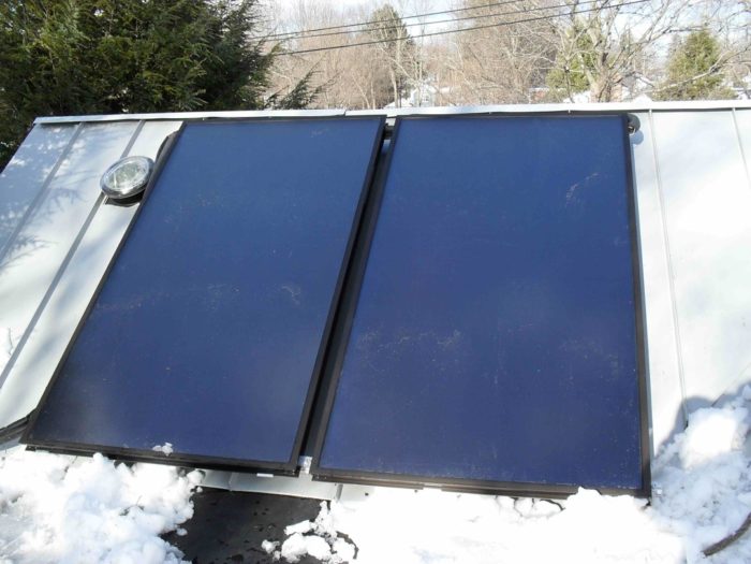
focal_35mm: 35
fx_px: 759
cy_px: 282
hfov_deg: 52.6
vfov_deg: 40.7
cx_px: 376
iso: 100
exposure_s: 1/500
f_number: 3.2
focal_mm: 6.3
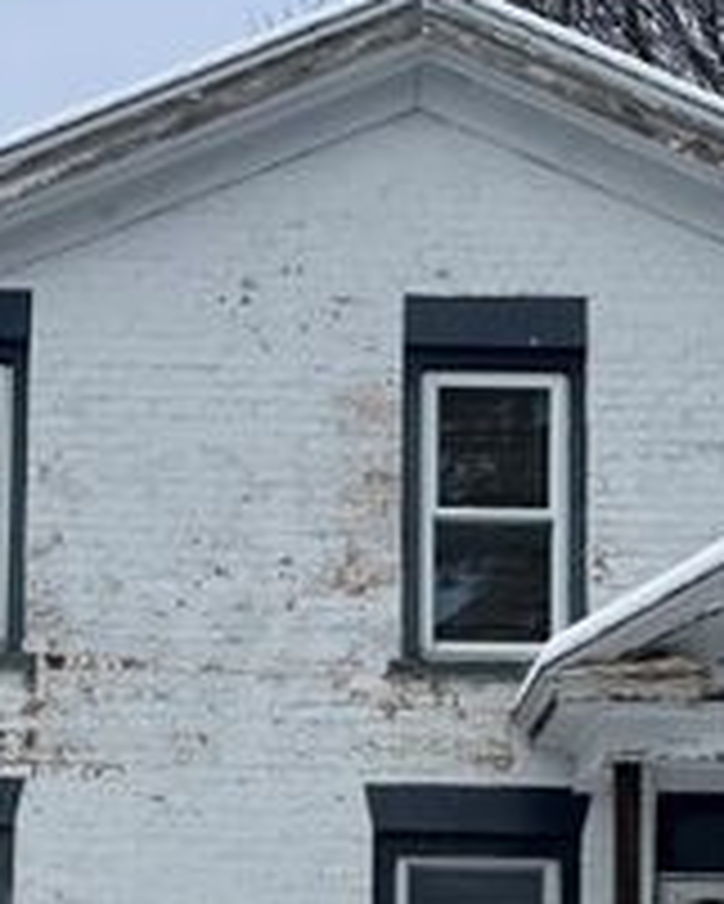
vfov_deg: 21.8
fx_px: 2248
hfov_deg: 18.3
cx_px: 360
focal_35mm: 84
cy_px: 929
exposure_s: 1/4310
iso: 50
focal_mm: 5.1
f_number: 1.6
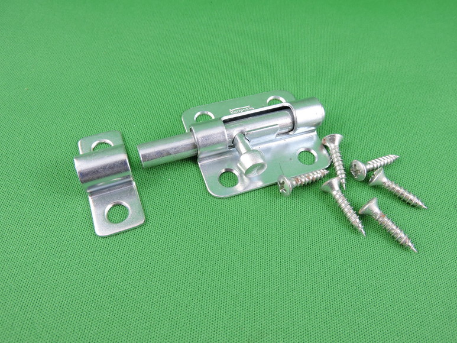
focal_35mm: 28
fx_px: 370
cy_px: 172
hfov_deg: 63.4
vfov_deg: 49.8
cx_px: 228
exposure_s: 1/30
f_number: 3.5
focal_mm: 5
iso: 125
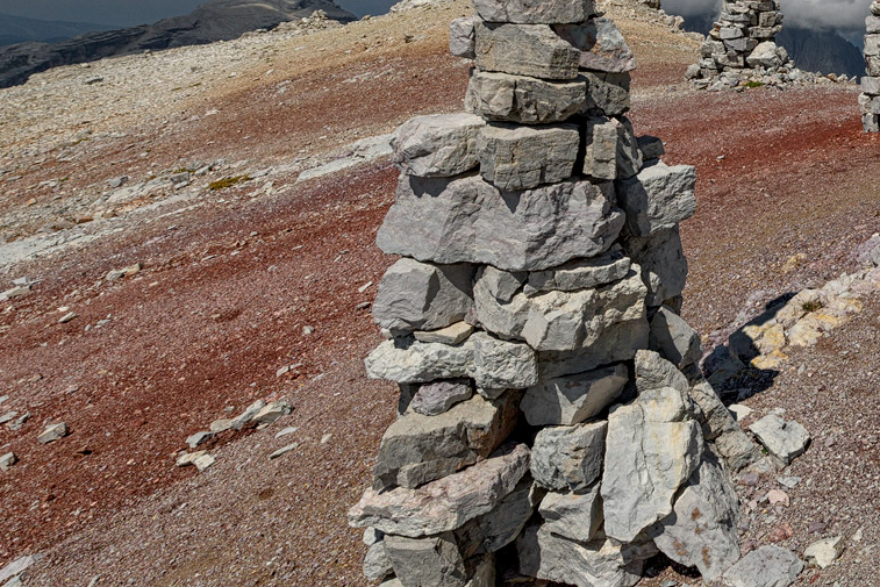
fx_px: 905
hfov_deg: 36.8
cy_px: -19
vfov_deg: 32.6
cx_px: 1103
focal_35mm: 37
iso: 100
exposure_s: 1/500
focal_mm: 14
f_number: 16
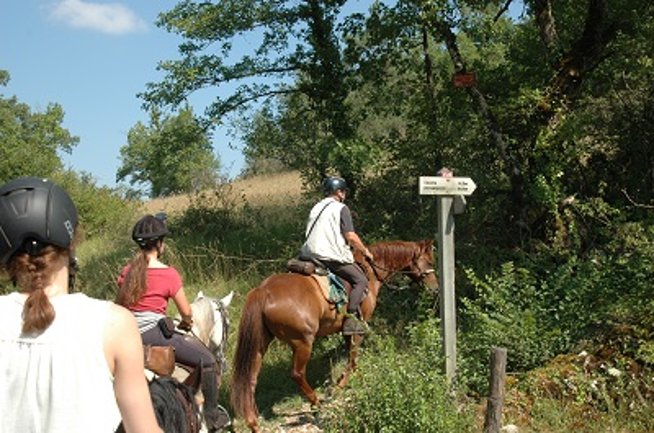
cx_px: 327
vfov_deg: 28.0
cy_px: 216
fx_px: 870
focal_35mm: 48
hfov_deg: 41.2
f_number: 9
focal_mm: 32
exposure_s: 1/320
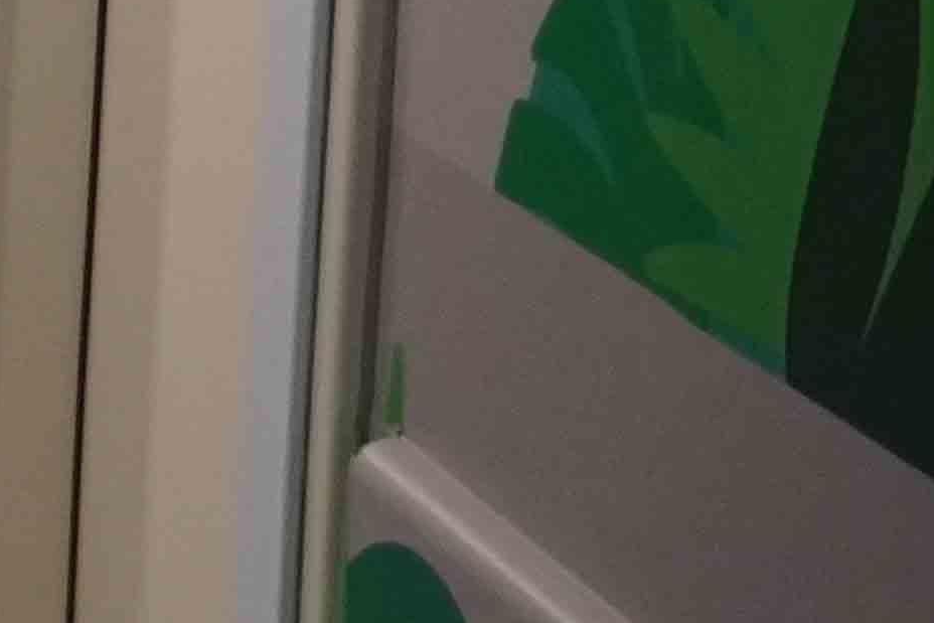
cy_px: -624
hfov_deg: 8.8
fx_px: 5034
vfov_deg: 6.8
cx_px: -1816
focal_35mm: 194
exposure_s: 1/160
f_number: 4
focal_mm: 20
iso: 1600
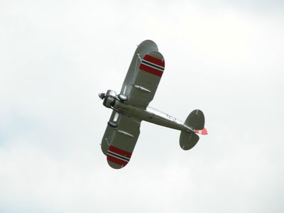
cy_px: 106
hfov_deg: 7.1
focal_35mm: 280
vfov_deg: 5.3
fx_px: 2297
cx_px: 142
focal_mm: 71.2
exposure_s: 1/345
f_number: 5.3
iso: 100
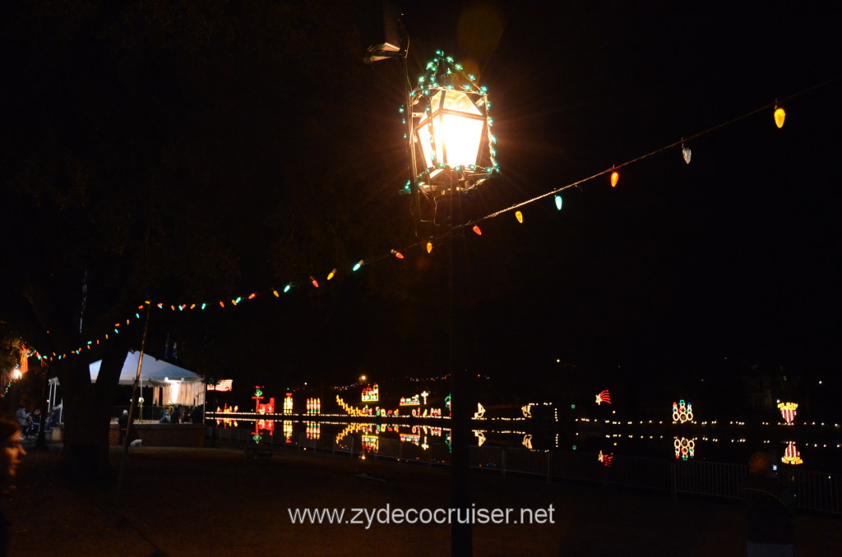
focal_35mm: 33
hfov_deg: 57.3
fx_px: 770
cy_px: 278
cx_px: 421
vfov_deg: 39.8
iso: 4000
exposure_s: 1/60
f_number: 5
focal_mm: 22
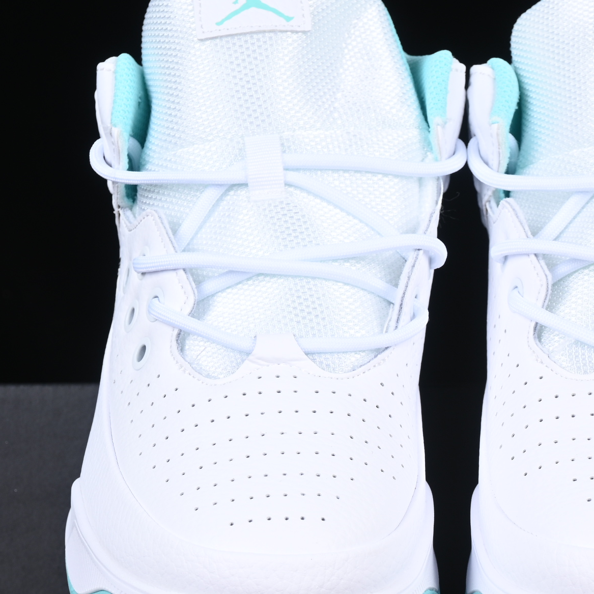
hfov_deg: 11.5
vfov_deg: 11.5
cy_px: 389
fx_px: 2951
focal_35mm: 152
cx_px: 437
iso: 160
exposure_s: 1/100
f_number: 8
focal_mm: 50
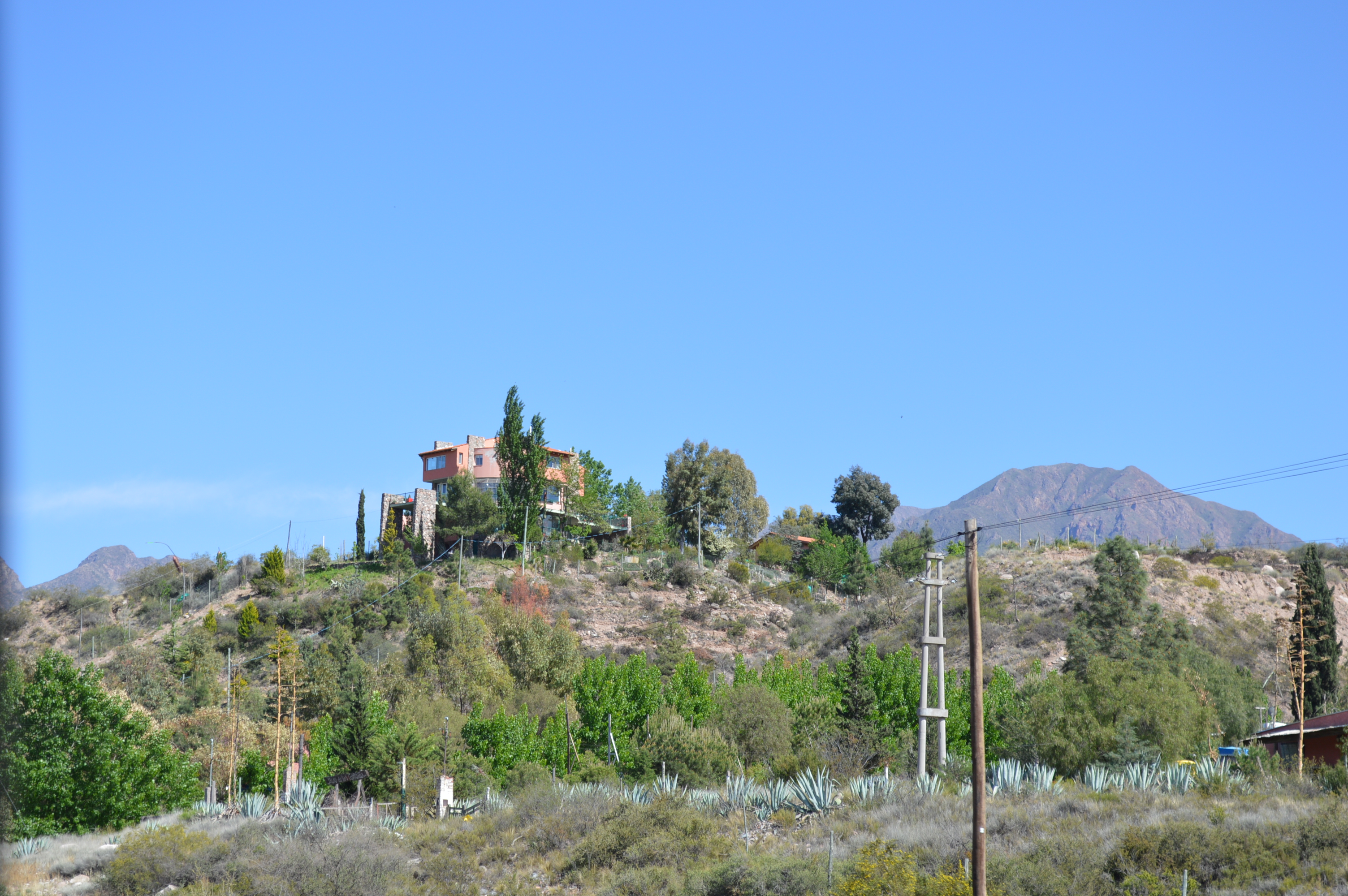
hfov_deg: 24.6
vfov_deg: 16.5
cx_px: 674
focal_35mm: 82
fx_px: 3086
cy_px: 448
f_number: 7.1
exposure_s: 1/200
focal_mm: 55
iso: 100
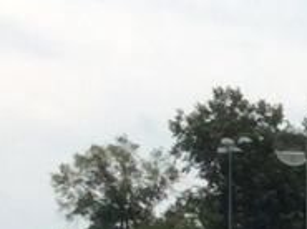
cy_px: 683
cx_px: 790
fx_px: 2054
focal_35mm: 232
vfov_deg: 5.9
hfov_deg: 7.8
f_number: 2.4
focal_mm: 3.3
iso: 32
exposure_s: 1/1395
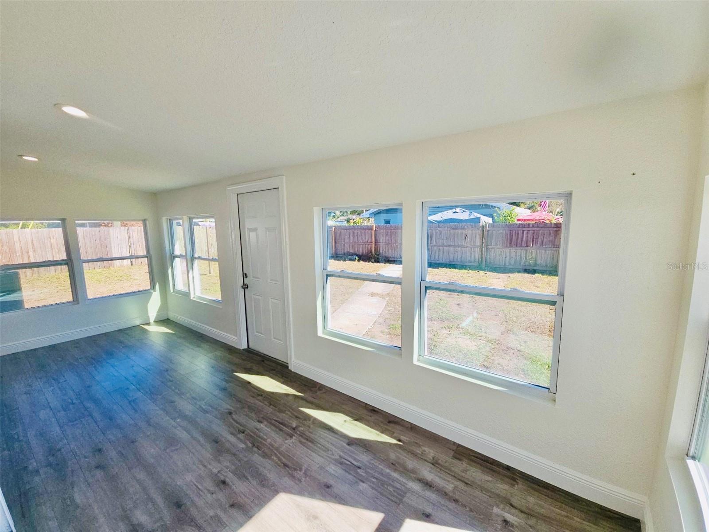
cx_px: 354
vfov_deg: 89.9
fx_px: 266
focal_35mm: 13
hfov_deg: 106.2
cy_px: 266
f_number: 2.2
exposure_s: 1/313
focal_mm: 2.2
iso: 50
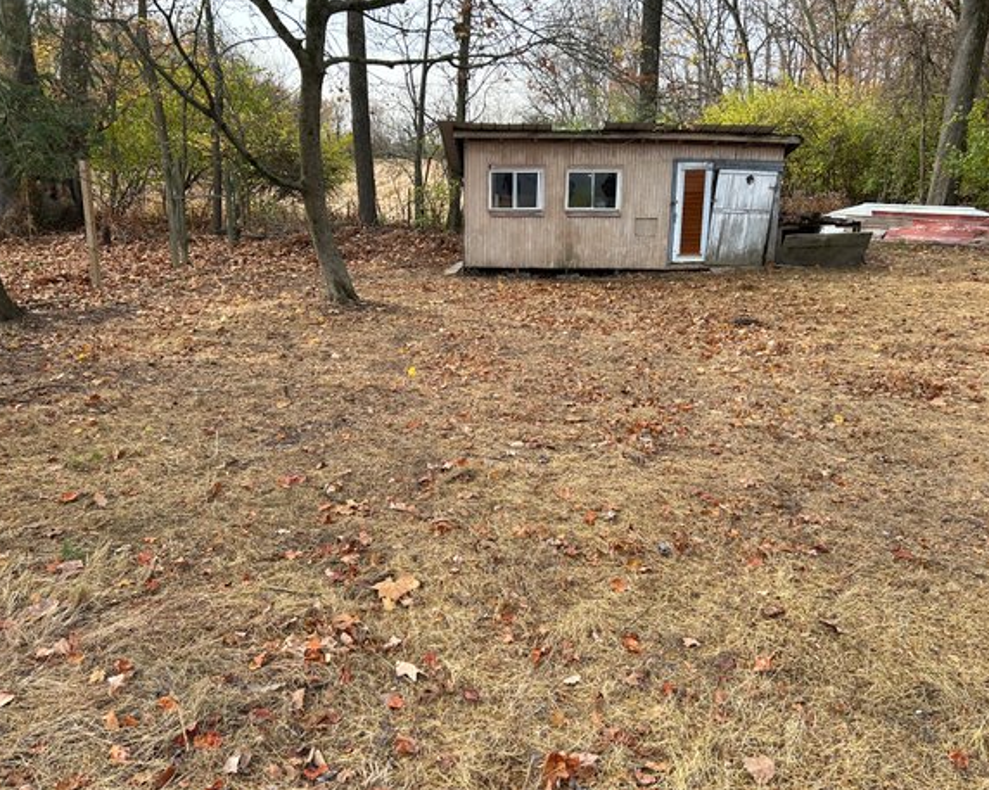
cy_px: 393
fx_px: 819
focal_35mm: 28
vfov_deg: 51.5
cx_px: 518
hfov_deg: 62.2
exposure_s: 1/658
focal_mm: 5.7
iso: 50
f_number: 1.5
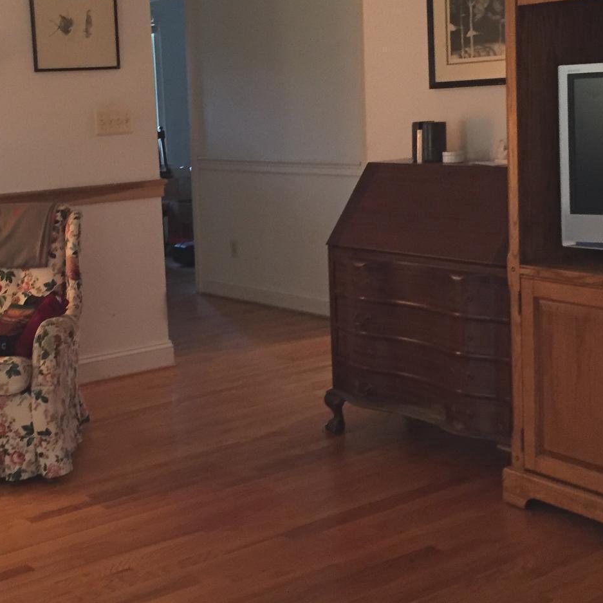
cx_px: 223
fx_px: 1104
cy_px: 243
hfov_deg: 30.4
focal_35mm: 56
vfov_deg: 30.5
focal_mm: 4.15
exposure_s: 1/17
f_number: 2.2
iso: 250
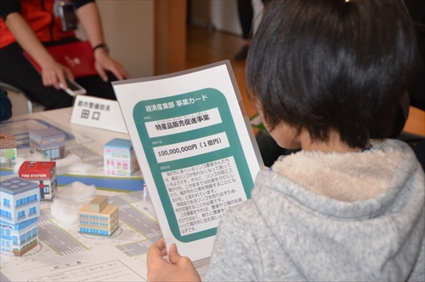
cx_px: 212
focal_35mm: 82
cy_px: 141
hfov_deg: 24.7
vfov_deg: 16.5
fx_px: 972
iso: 2200
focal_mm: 55
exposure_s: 1/250
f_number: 4.8
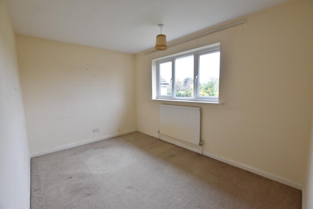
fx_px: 130
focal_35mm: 15
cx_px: 156
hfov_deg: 100.4
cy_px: 104
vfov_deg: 77.3
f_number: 5.6
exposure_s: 1/125
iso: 800
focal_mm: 10
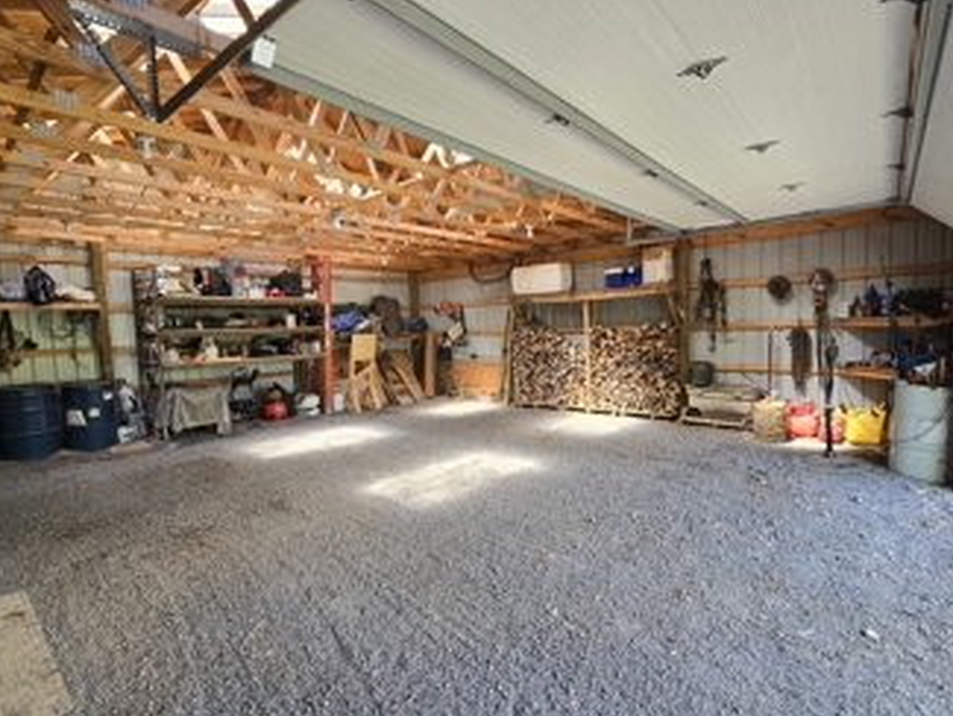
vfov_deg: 78.1
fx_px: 441
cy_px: 367
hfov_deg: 94.5
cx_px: 463
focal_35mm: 16
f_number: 2.2
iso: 80
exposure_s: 1/120
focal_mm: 2.2
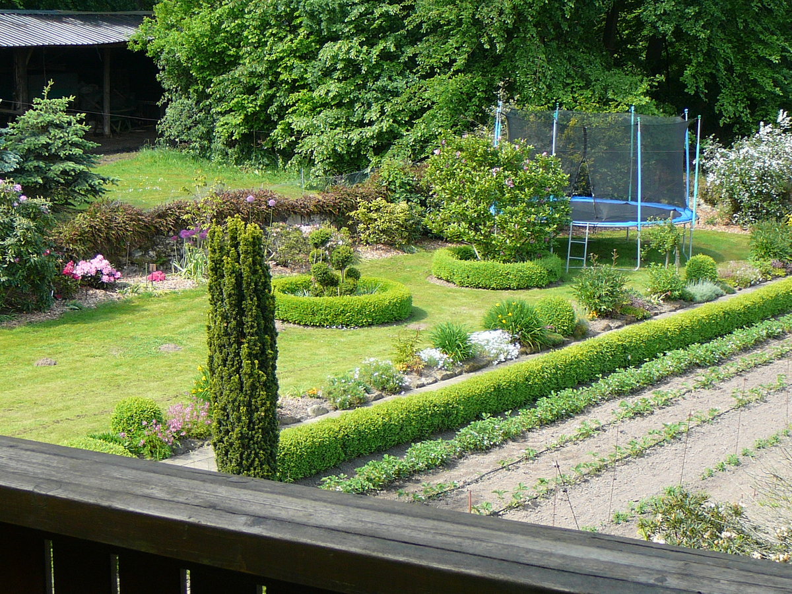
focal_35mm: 69
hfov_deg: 28.2
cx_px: 396
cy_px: 297
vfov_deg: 21.3
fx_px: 1579
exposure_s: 1/200
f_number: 3.5
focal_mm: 8.2
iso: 80
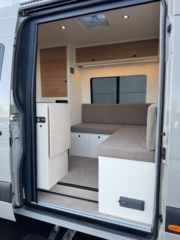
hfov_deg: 56.8
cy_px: 120
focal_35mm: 24
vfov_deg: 71.6
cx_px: 90
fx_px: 166
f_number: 1.78
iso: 80
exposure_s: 1/333
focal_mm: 6.76
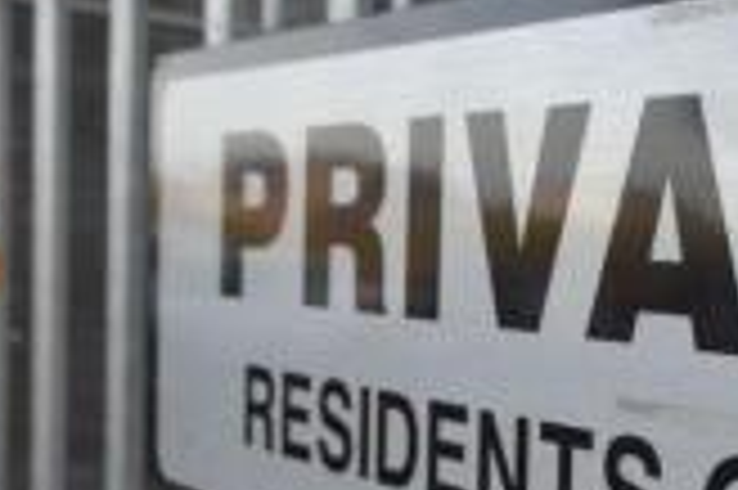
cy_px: 299
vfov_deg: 22.2
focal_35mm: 61
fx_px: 1249
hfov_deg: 29.0
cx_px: 860
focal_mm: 14
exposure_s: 1/200
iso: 200
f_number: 7.1
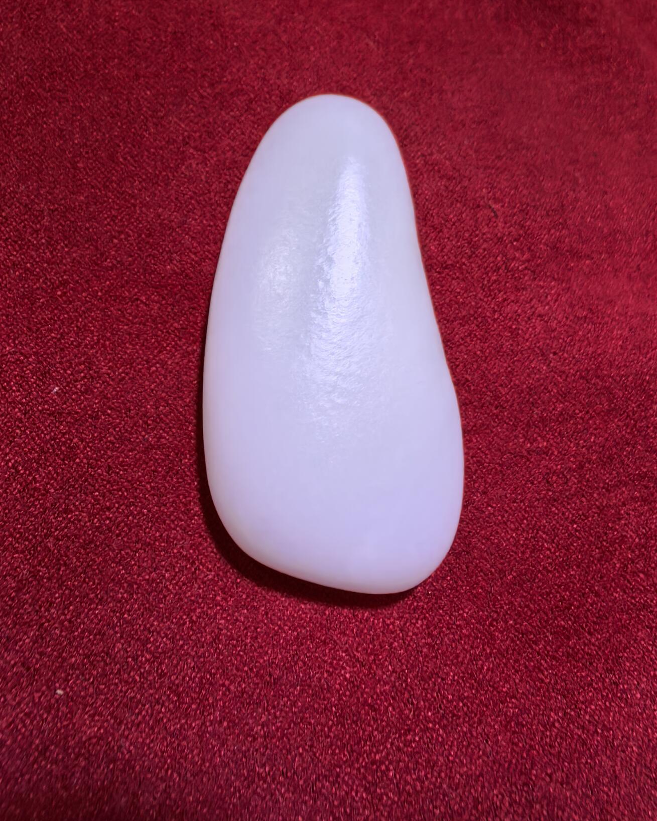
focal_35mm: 29
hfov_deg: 50.0
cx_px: 331
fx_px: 705
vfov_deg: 60.4
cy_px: 410
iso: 400
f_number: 2.2
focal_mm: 1.95
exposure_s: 1/333
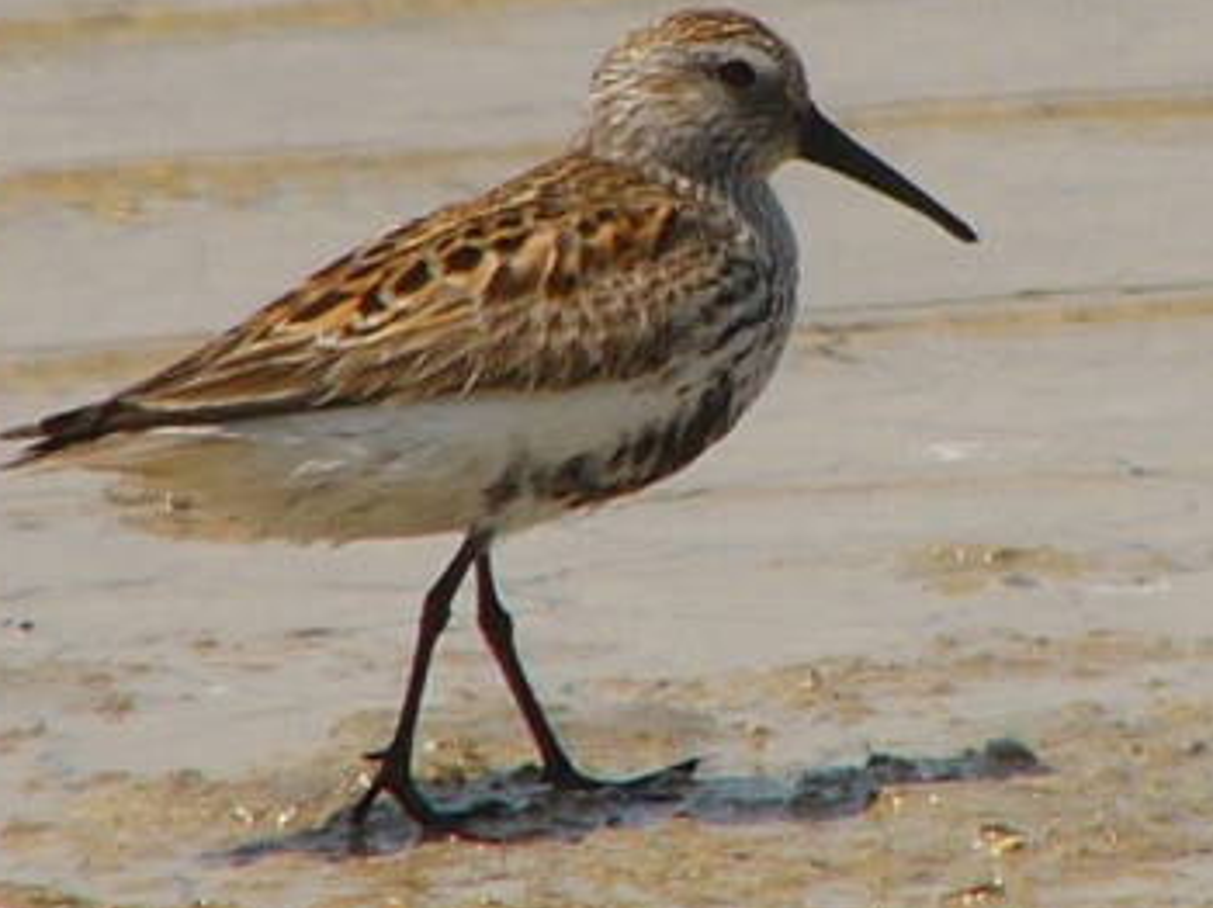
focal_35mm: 593
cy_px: 419
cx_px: 506
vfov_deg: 2.5
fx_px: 20765
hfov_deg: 3.3
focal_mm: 72
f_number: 5.6
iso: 50
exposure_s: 1/500
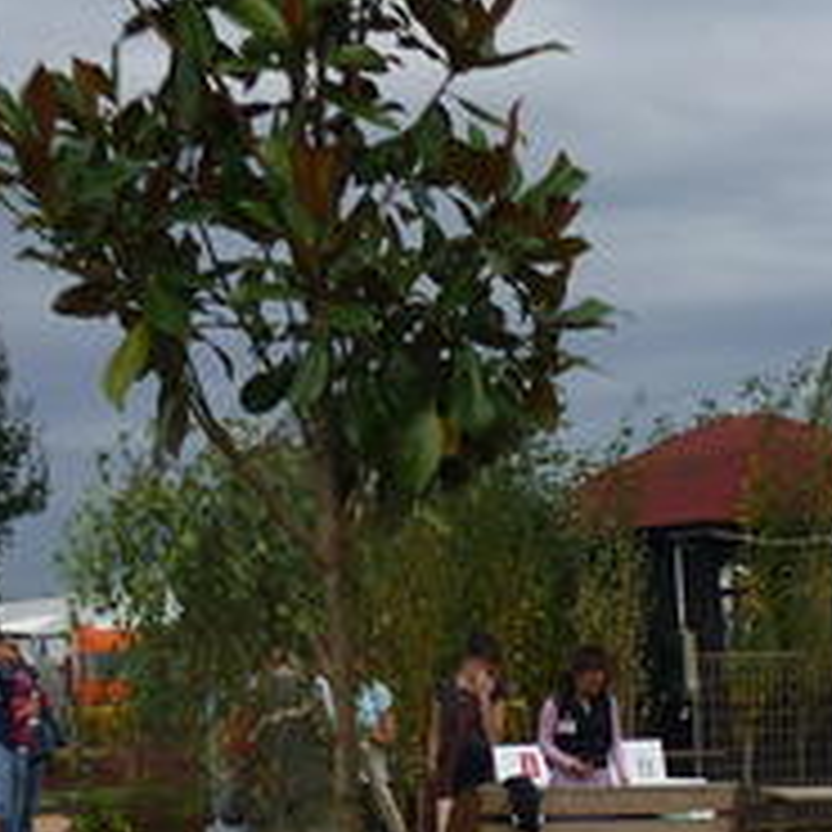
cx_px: 832
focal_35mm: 101
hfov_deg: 16.9
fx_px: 2746
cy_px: 958
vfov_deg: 16.6
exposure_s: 1/250
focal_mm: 5.5
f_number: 8
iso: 80
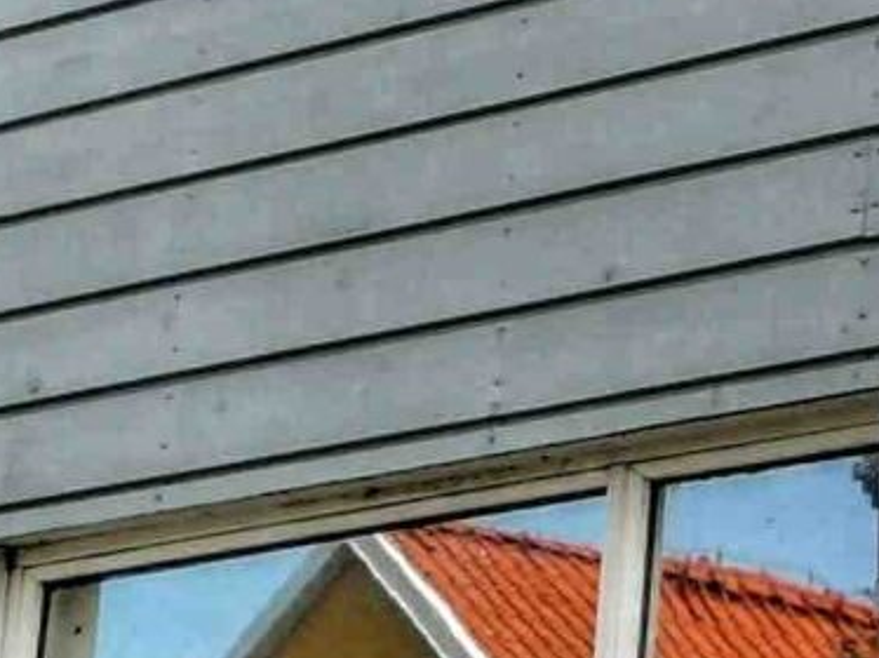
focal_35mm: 267
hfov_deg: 6.9
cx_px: 2242
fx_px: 6776
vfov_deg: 5.4
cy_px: -736
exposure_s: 1/2110
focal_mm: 5.58
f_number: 1.8
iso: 50
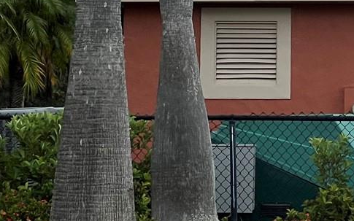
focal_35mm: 269
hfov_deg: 7.7
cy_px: -50
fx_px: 2595
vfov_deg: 4.9
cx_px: 519
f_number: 2.8
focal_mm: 9
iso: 32
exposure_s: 1/637
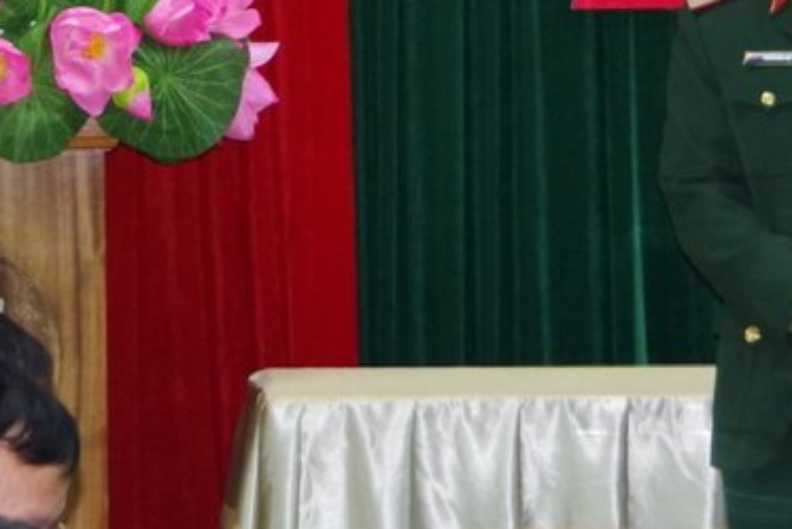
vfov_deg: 4.6
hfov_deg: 7.0
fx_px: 6514
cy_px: 58
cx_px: 360
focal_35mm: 296
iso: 800
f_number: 4.5
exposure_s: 1/25
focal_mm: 36
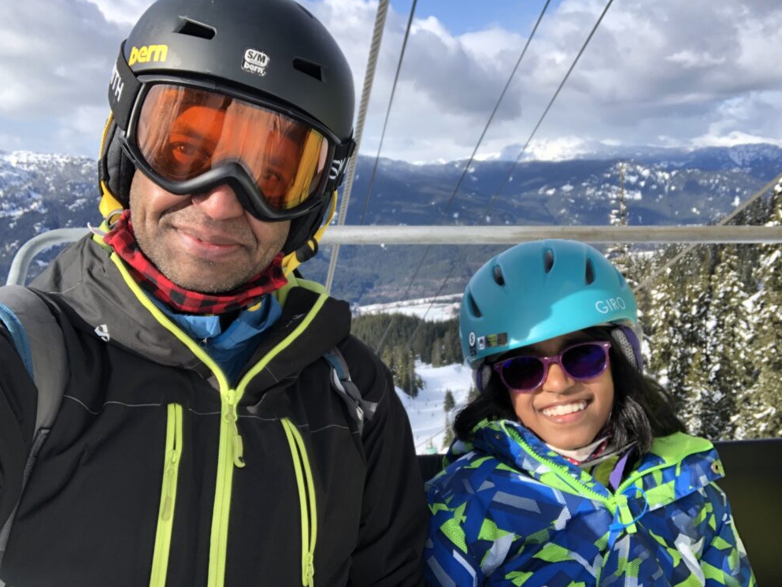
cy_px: 286
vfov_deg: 43.0
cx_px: 398
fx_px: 746
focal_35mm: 33
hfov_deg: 55.3
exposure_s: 1/322
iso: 20
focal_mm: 2.87
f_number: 2.2
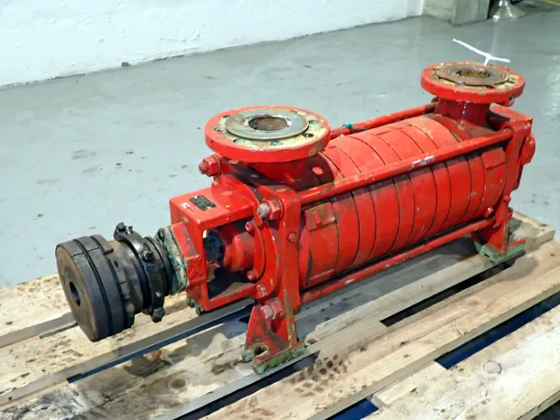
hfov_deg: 69.4
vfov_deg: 54.9
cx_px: 280
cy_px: 210
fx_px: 404
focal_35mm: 25
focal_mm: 4.5
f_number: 2
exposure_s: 1/30
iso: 400
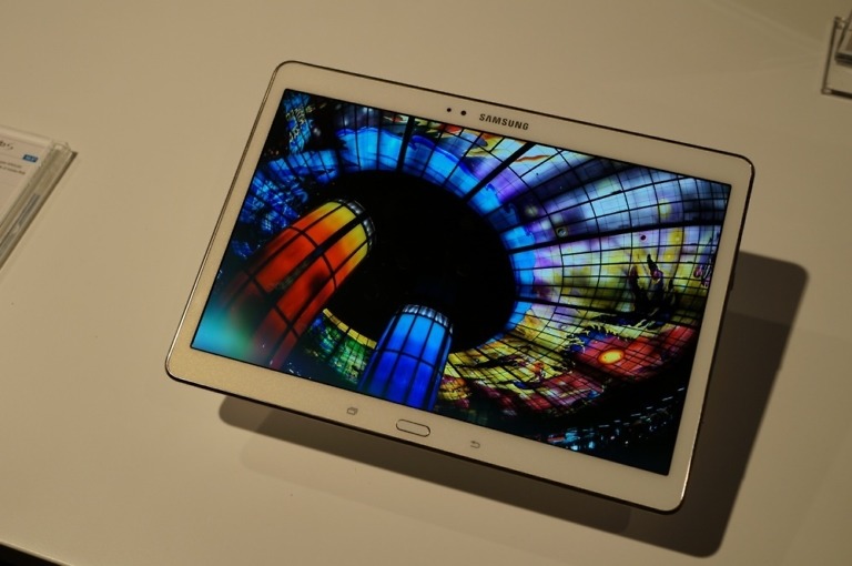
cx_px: 426
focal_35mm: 45
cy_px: 283
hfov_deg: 43.7
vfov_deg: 29.8
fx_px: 1064
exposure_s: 1/60
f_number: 5.6
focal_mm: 30
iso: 200
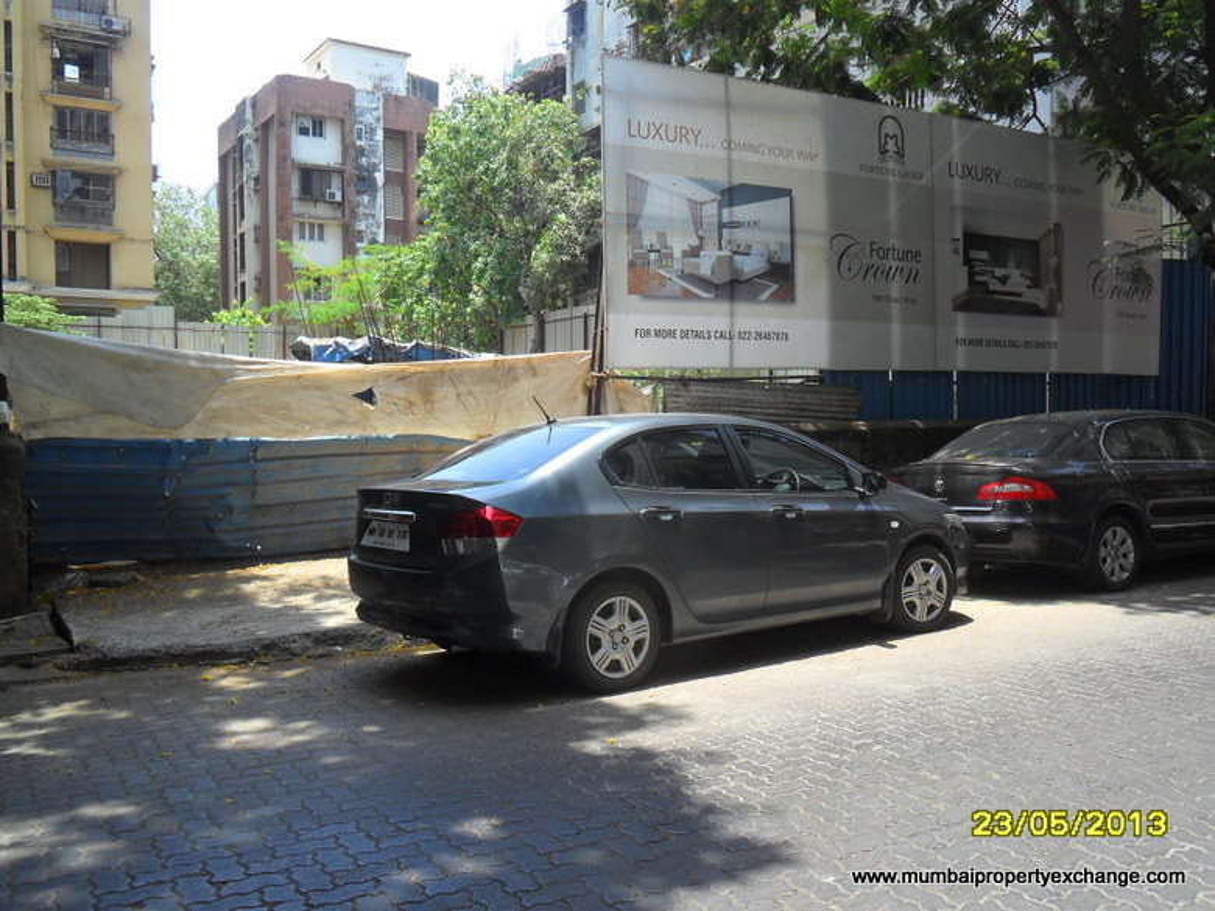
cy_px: 456
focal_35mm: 32
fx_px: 1123
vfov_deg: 44.2
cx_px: 608
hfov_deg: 56.8
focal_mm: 5.7
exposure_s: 1/250
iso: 100
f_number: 3.7
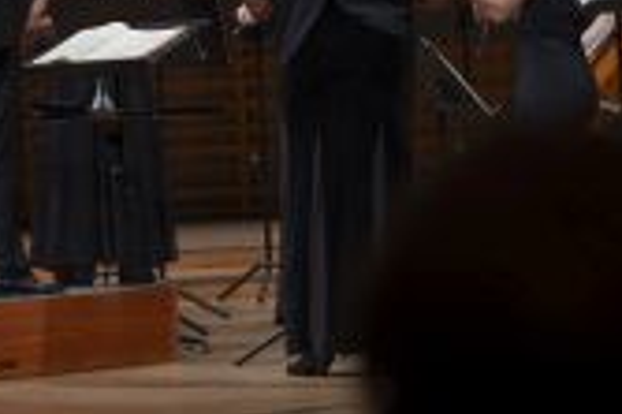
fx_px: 4229
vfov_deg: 5.6
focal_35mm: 245
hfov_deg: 8.3
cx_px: -115
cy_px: 54
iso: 1600
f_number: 5
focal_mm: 102
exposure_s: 1/200
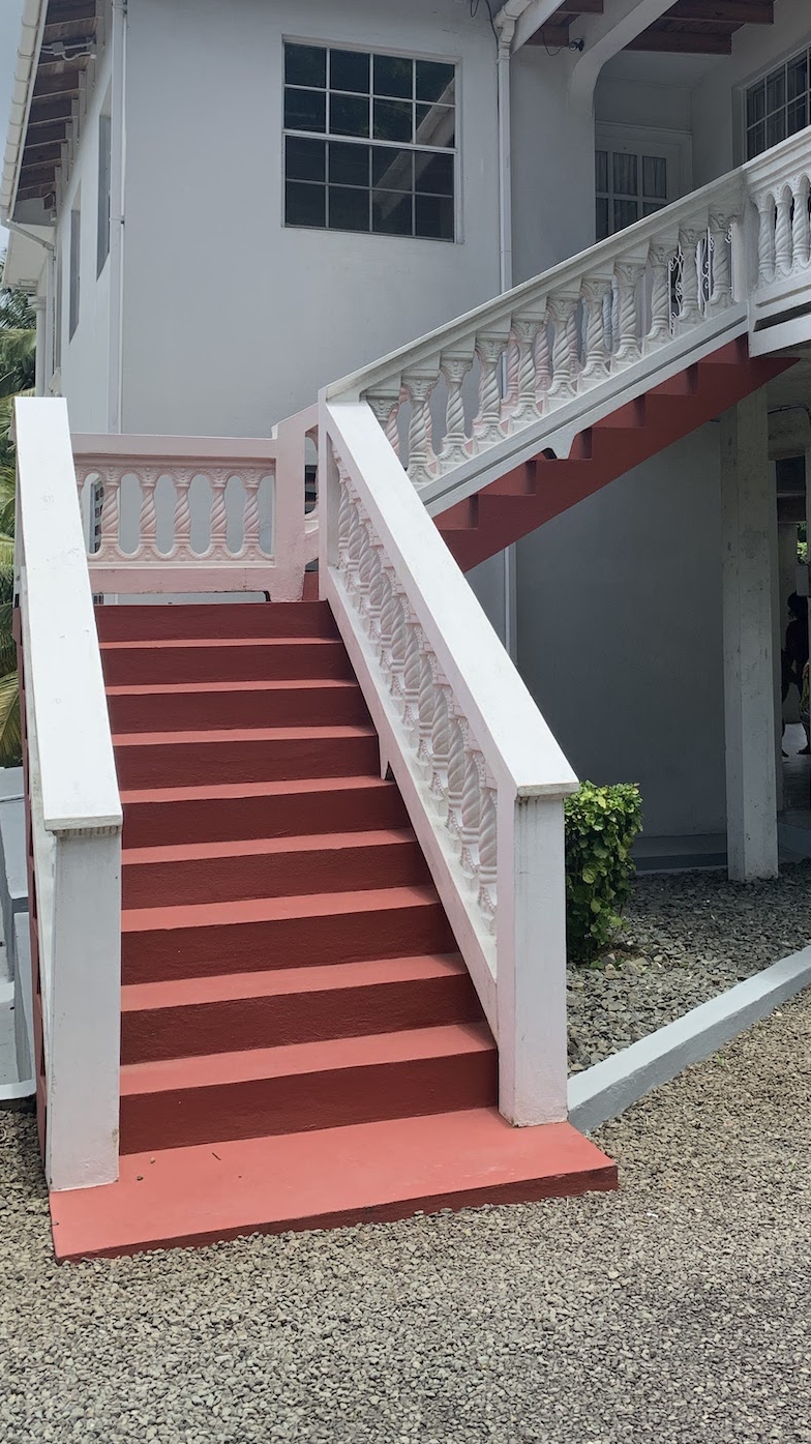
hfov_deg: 29.9
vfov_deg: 50.8
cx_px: 610
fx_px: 1492
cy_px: 498
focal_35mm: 39
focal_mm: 4.25
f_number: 1.8
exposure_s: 1/1350
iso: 25
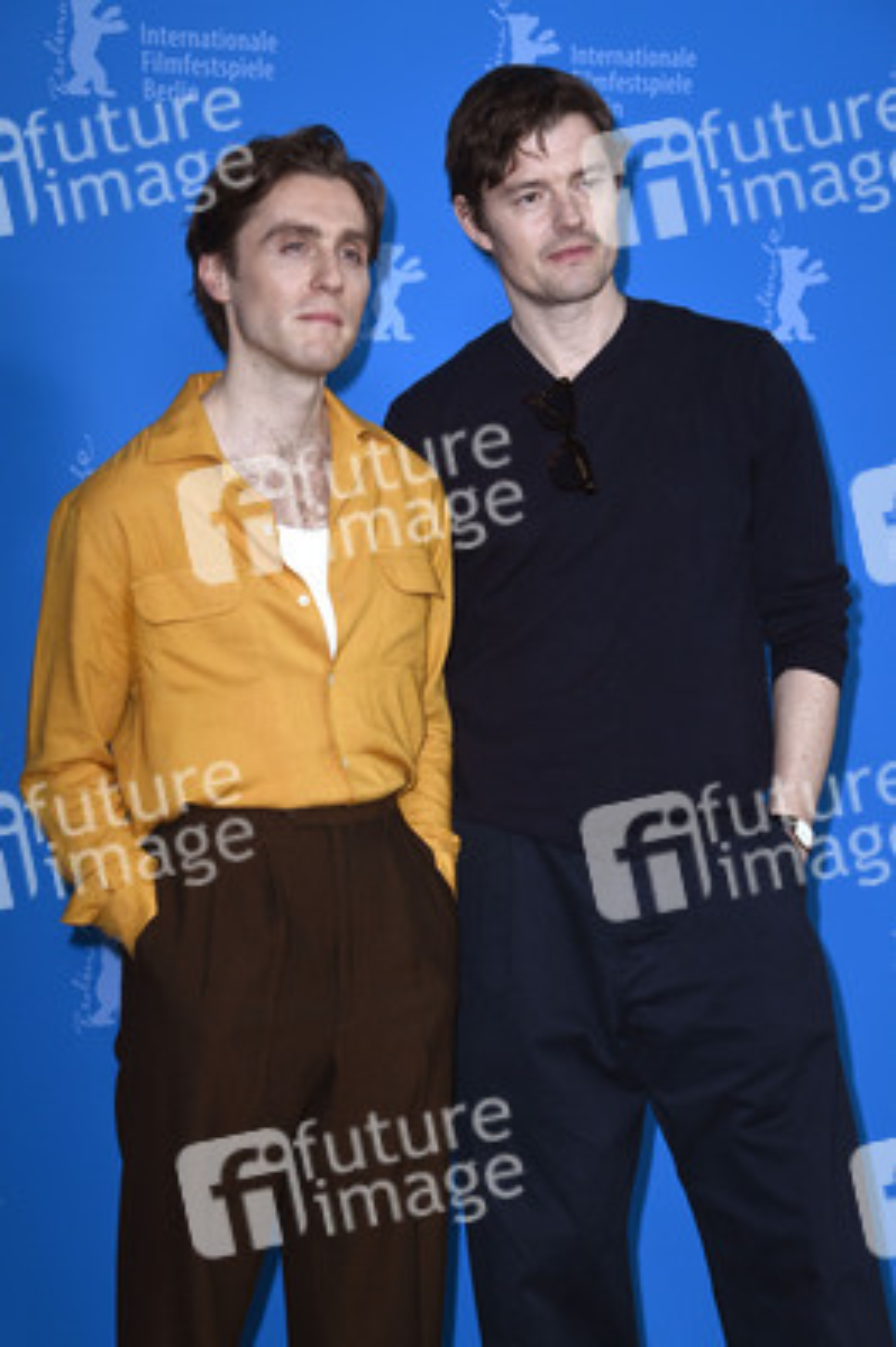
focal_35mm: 85
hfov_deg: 16.0
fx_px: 3179
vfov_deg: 23.9
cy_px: 674
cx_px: 448
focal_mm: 85
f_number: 5.6
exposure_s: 1/250
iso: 640
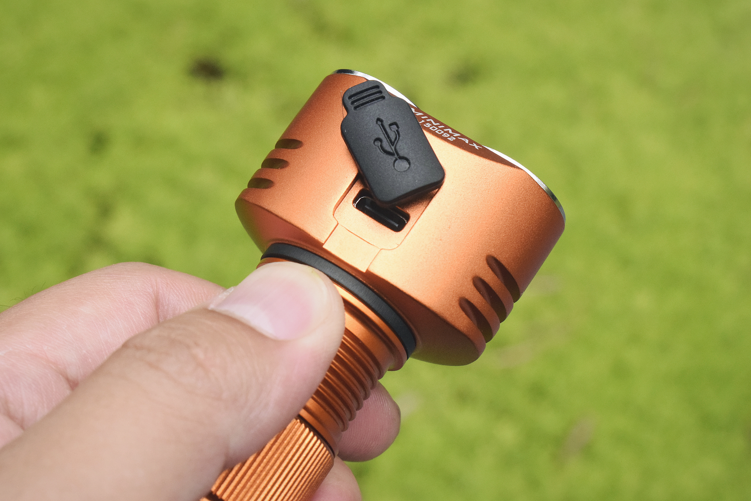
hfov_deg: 24.6
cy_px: 250
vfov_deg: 16.6
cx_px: 376
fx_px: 1721
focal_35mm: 82
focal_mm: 55
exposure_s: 1/640
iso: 3200
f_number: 13
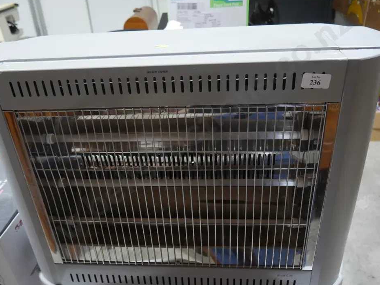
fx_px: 362
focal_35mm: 33
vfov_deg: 43.0
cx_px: 180
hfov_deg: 55.3
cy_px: 145
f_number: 3.6
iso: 320
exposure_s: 1/60
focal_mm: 15
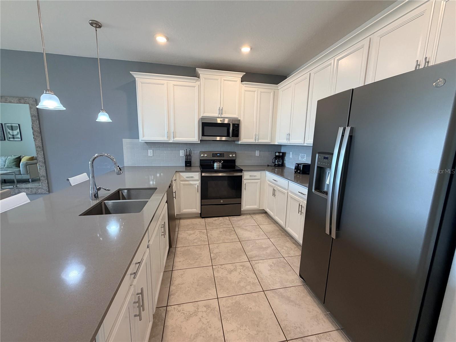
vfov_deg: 85.7
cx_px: 228
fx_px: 184
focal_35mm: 14
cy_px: 171
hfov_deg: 102.1
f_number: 2.2
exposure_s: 1/120
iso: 250
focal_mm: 2.22
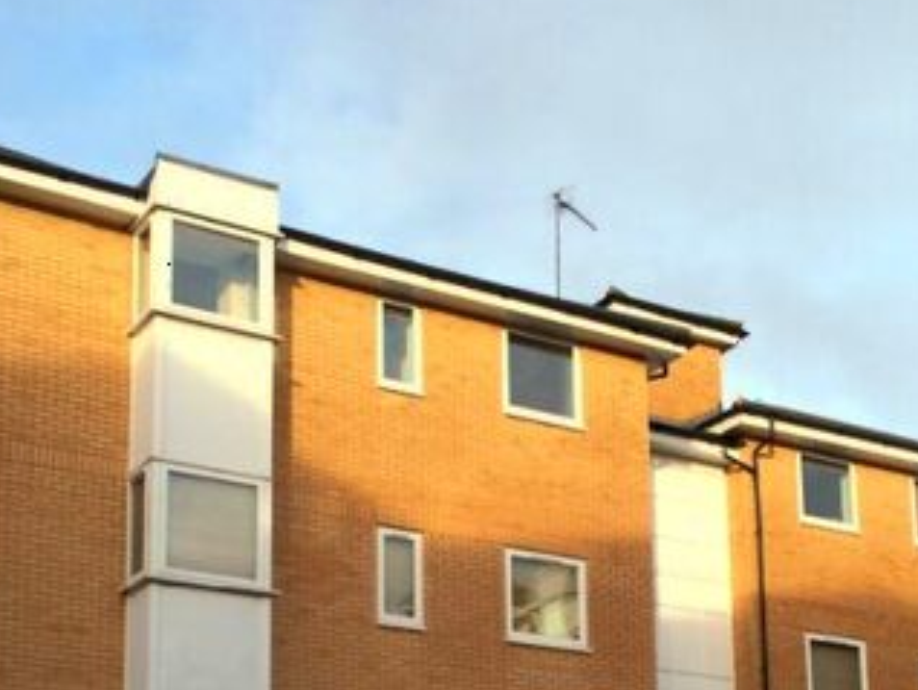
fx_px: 1752
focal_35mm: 66
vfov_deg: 21.4
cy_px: 712
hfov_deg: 29.4
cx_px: 468
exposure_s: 1/695
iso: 32
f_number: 2.2
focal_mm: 4.12
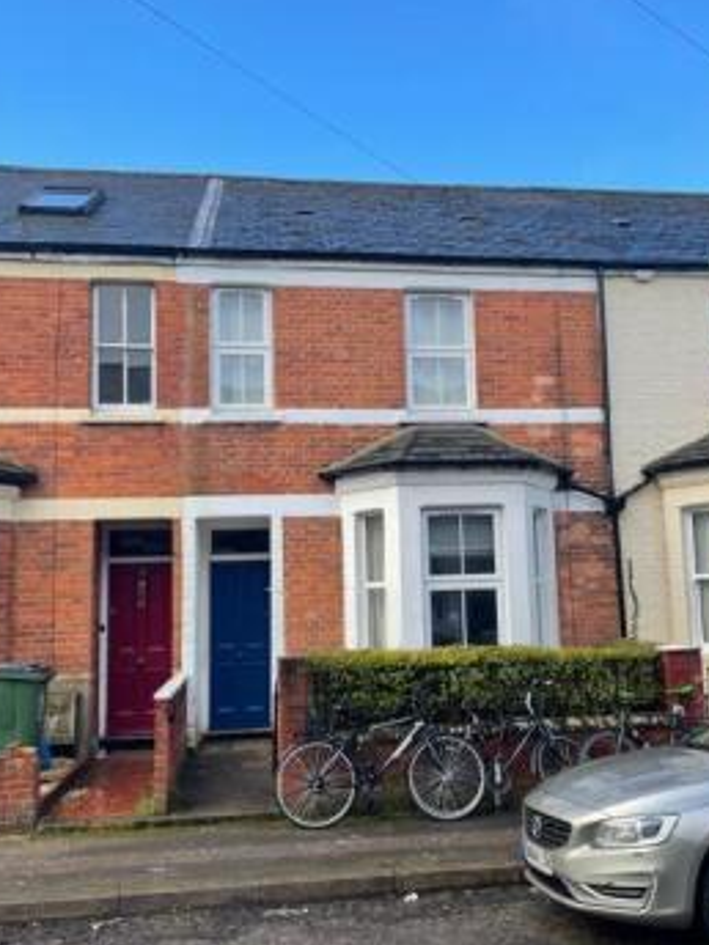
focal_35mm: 33
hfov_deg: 42.8
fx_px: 901
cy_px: 493
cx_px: 407
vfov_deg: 55.3
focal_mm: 4.2
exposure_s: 1/849
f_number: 1.6
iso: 32
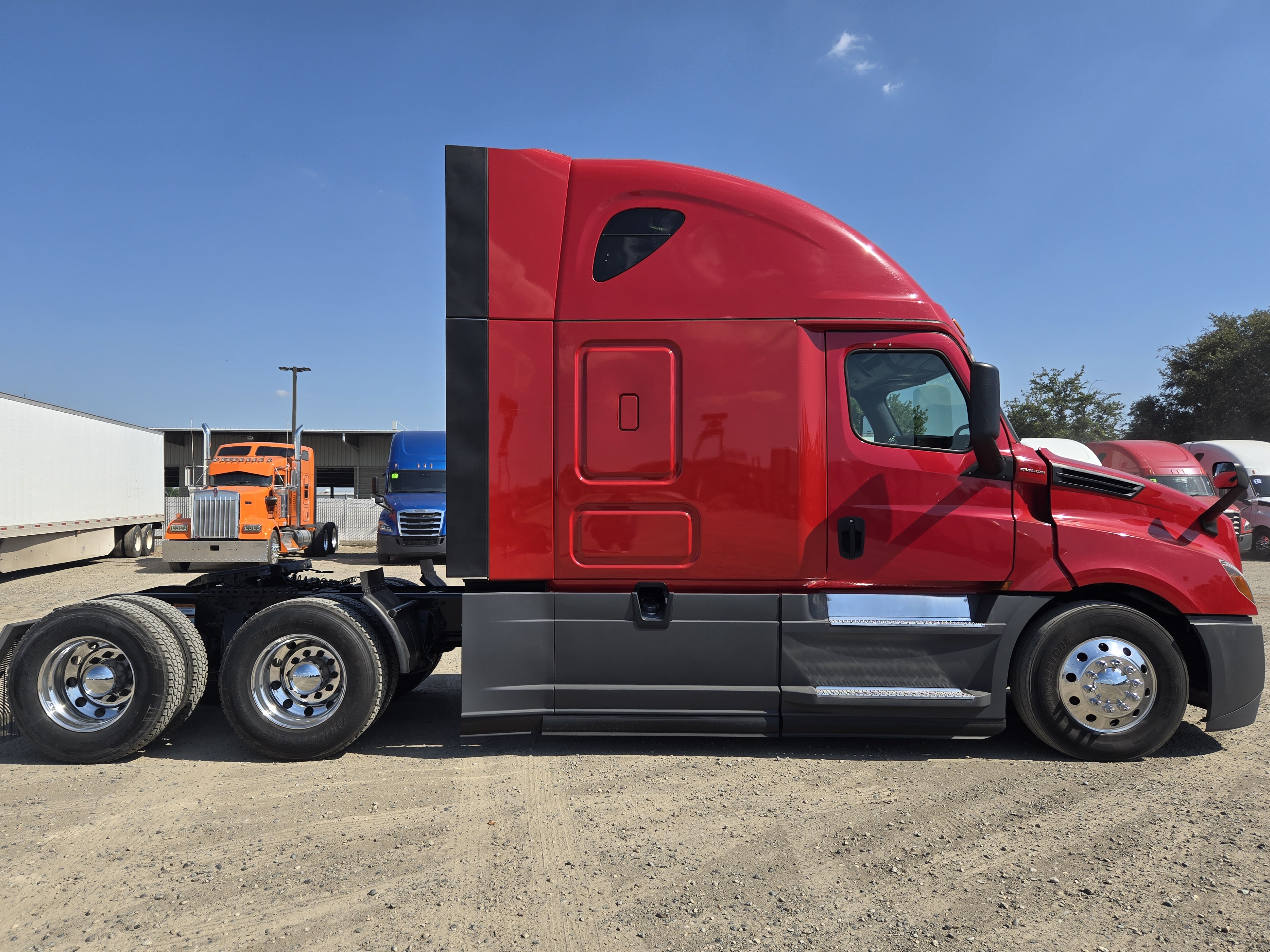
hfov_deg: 69.3
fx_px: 917
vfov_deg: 54.8
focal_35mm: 25
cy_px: 517
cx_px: 600
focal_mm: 5.4
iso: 25
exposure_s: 1/2359
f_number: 1.8
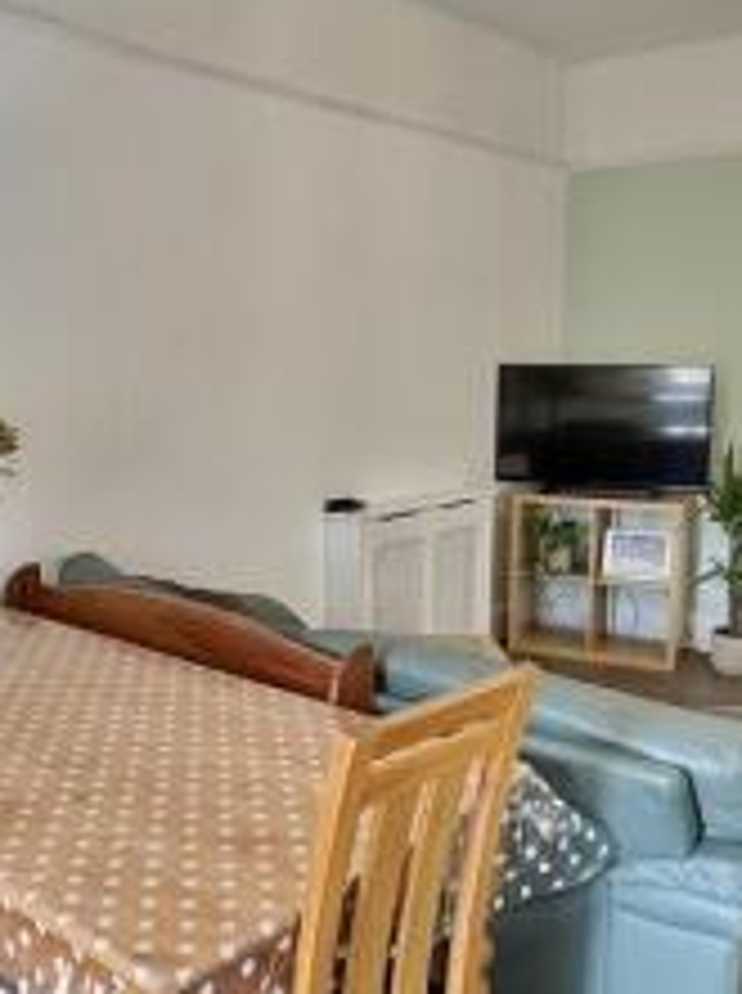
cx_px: 299
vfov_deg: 50.2
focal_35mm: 37
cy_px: 501
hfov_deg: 38.4
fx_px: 1061
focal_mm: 2.22
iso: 250
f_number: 2.2
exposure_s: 1/100
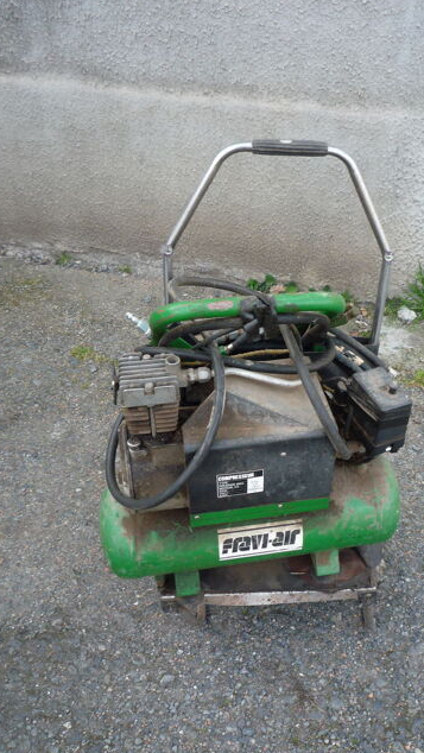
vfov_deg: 59.5
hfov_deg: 35.6
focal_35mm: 33
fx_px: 659
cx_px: 233
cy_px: 376
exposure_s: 1/100
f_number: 3.3
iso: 100
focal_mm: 5.2
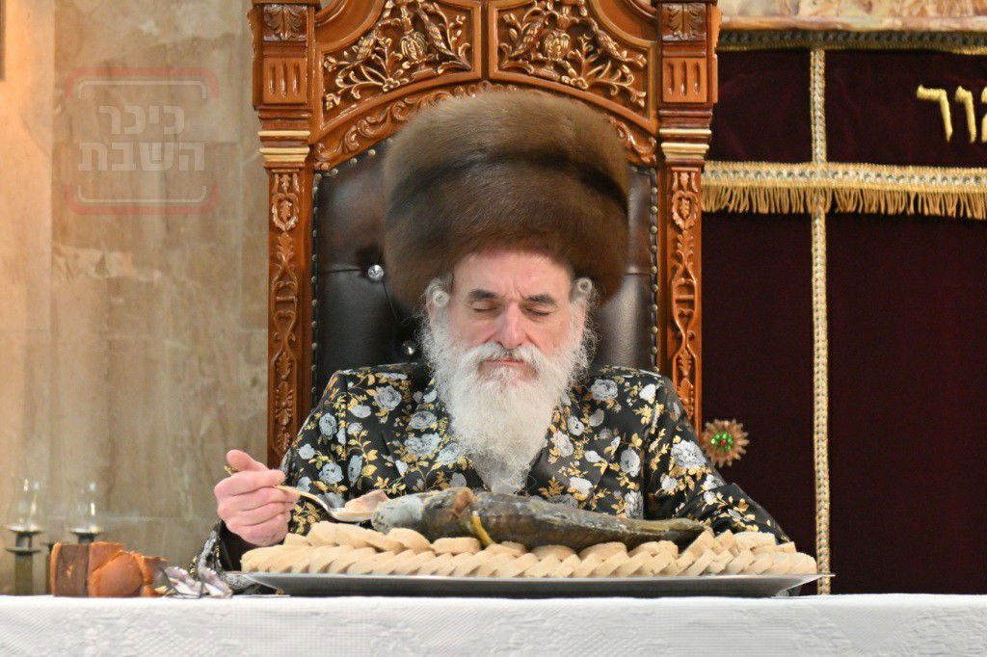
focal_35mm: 180
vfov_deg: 7.6
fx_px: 4933
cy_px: 328
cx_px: 494
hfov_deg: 11.4
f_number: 4
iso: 1250
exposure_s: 1/250
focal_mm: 120
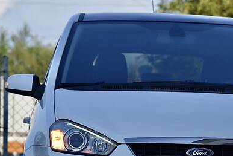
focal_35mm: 248
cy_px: 147
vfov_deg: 5.5
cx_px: 204
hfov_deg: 8.3
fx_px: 1605
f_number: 5.6
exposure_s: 1/500
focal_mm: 120
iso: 200
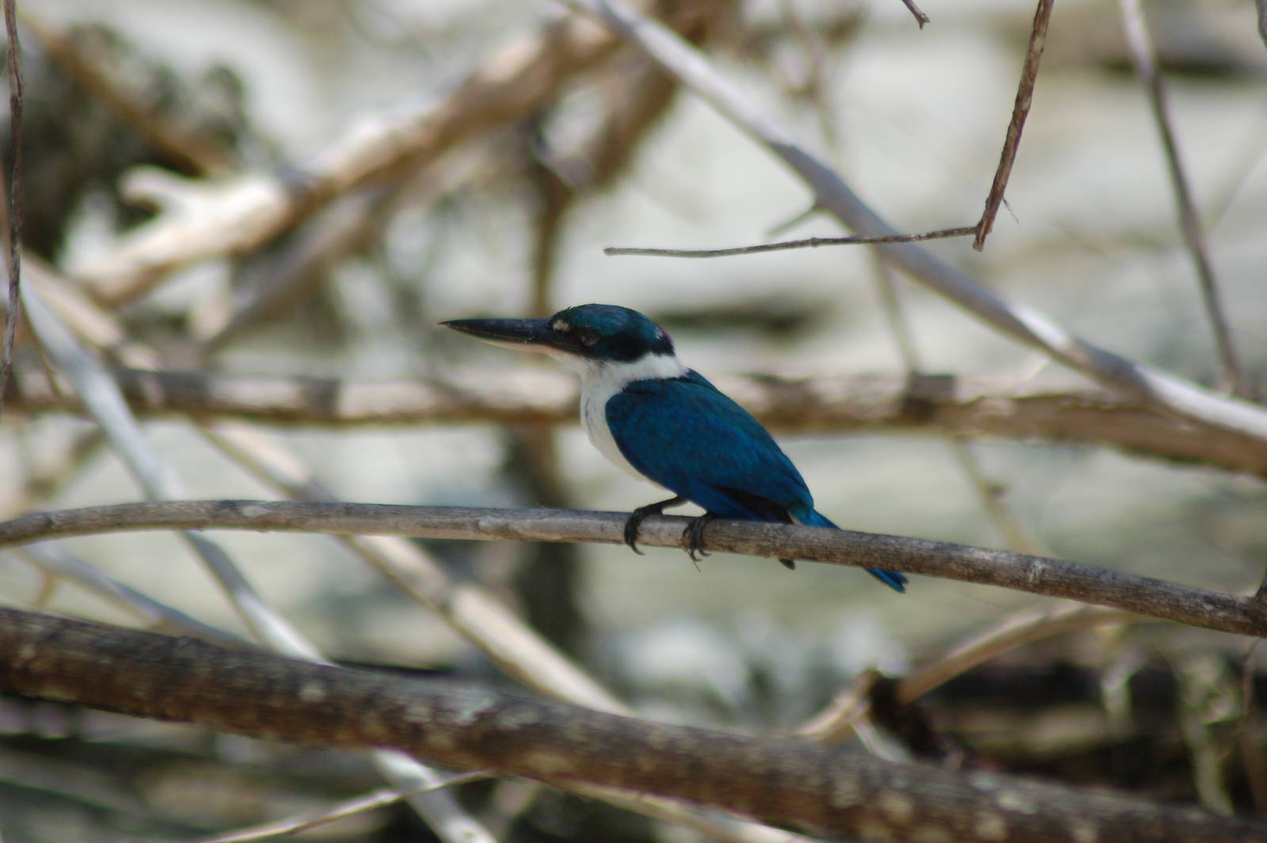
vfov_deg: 3.0
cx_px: 634
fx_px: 15824
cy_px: 422
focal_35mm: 450
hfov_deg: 4.6
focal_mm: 300
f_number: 5.6
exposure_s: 1/1000
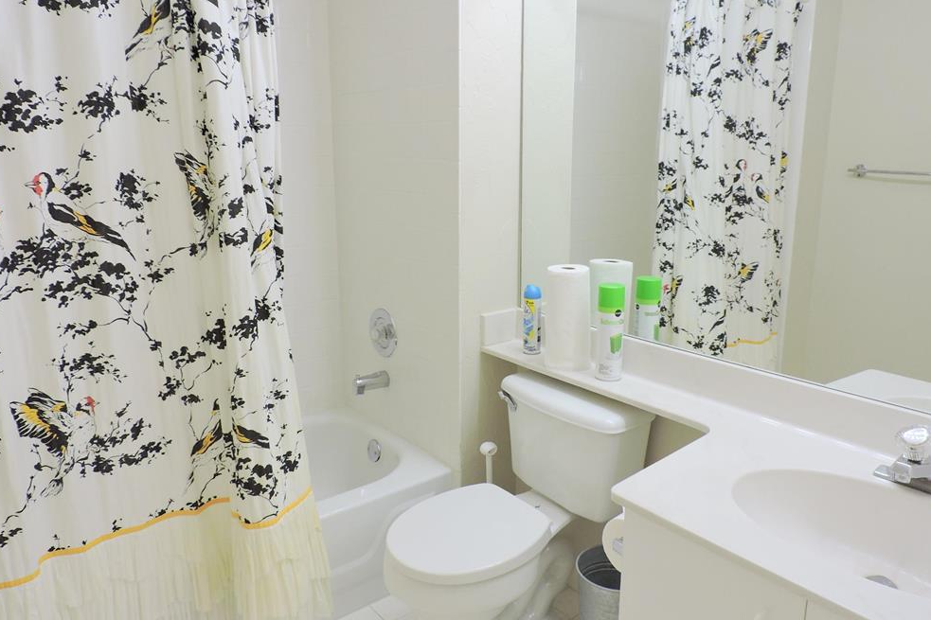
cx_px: 474
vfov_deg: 49.5
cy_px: 302
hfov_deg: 69.4
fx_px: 672
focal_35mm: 26
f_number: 3
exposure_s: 1/30
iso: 100
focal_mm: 4.3
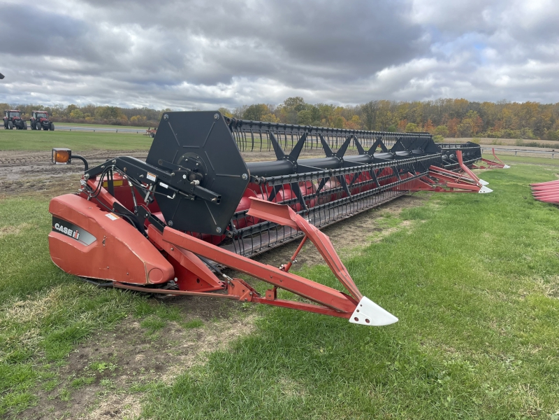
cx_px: 280
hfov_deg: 67.3
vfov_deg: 53.1
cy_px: 210
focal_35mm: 26
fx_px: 420
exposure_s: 1/1276
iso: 32
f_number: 1.6
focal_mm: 4.2
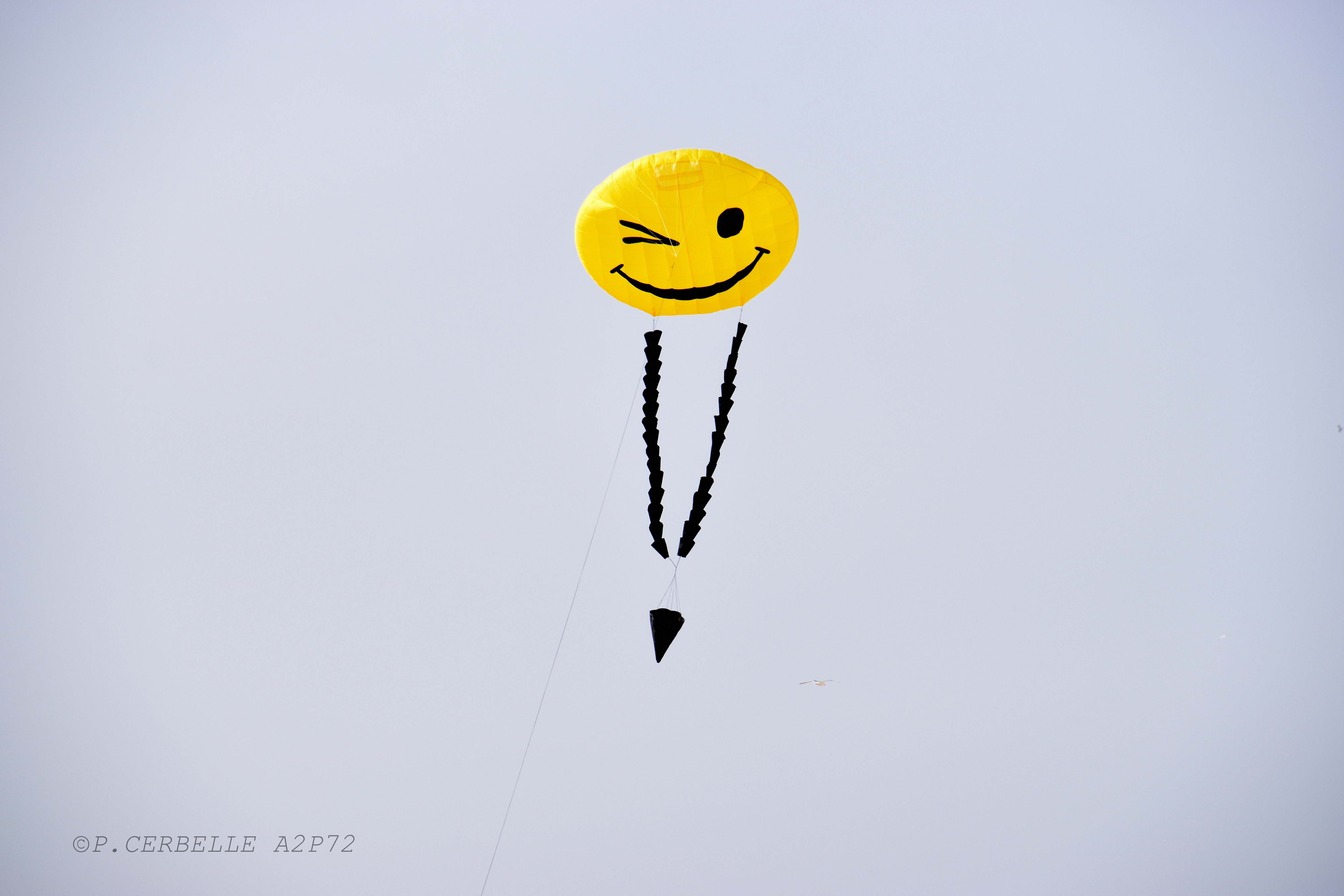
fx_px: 11199
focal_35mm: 300
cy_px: 448
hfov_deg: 6.9
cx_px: 672
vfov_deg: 4.6
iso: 100
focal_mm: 200
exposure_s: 1/250
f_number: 9
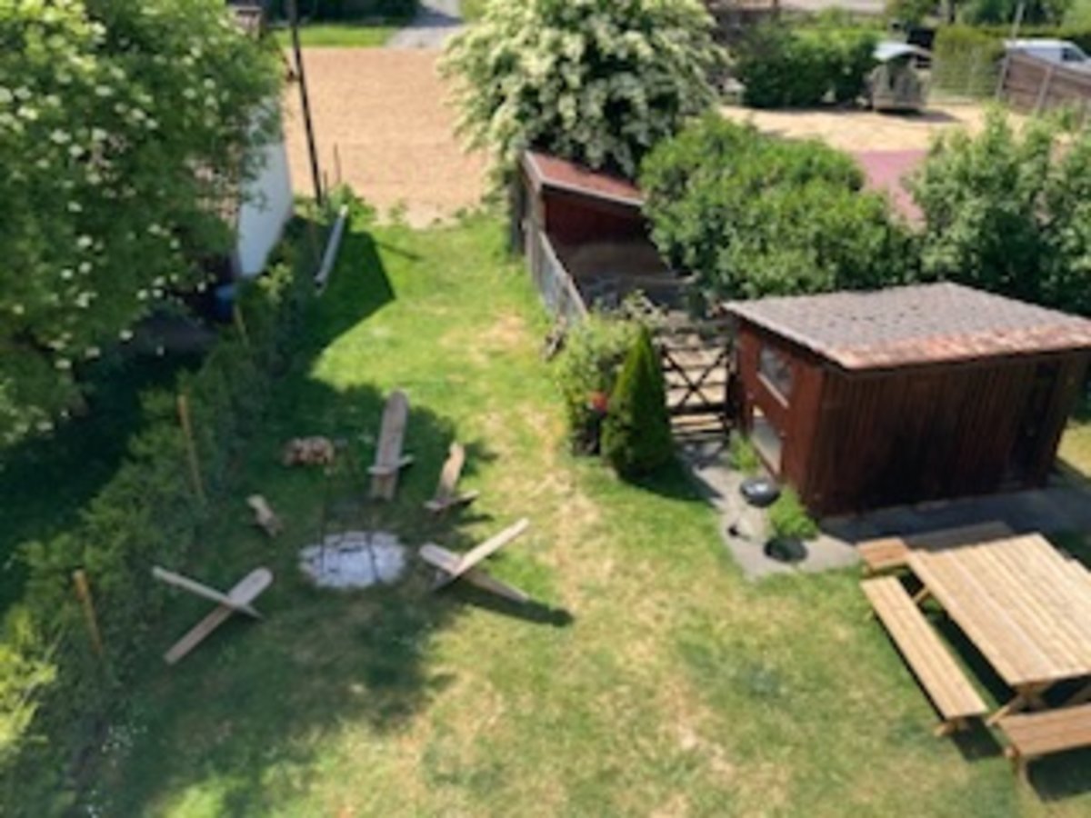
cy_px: 409
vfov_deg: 49.7
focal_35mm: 28
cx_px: 546
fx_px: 882
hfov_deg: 63.4
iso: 20
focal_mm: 3.99
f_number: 1.8
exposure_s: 1/1350
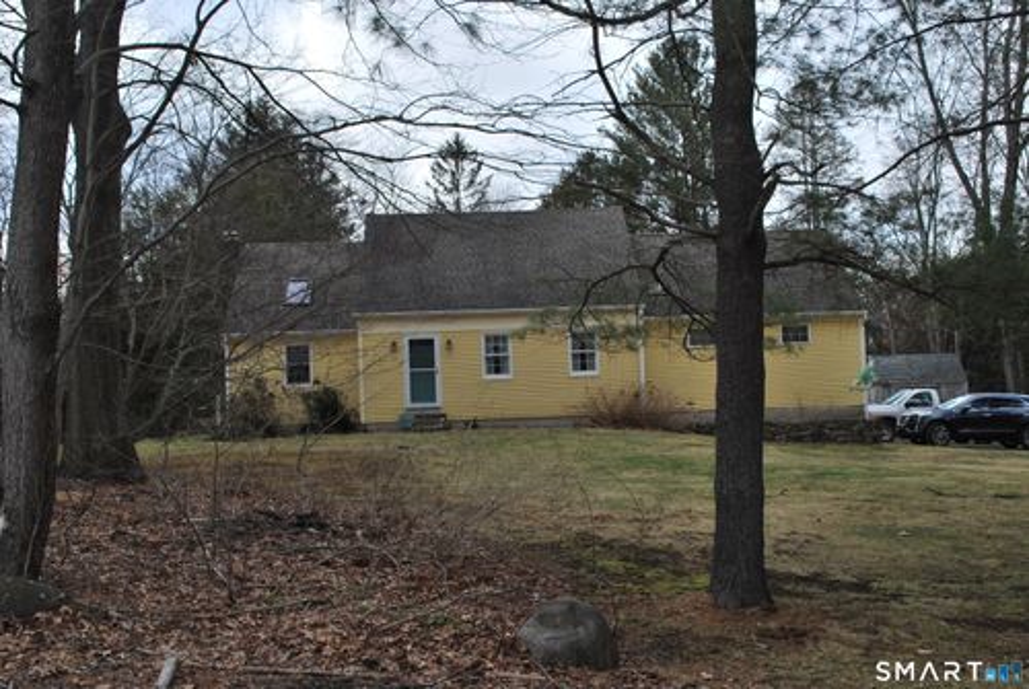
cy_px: 344
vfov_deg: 34.3
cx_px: 514
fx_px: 1116
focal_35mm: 39
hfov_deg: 49.5
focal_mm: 26
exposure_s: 1/160
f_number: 6.3
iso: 100
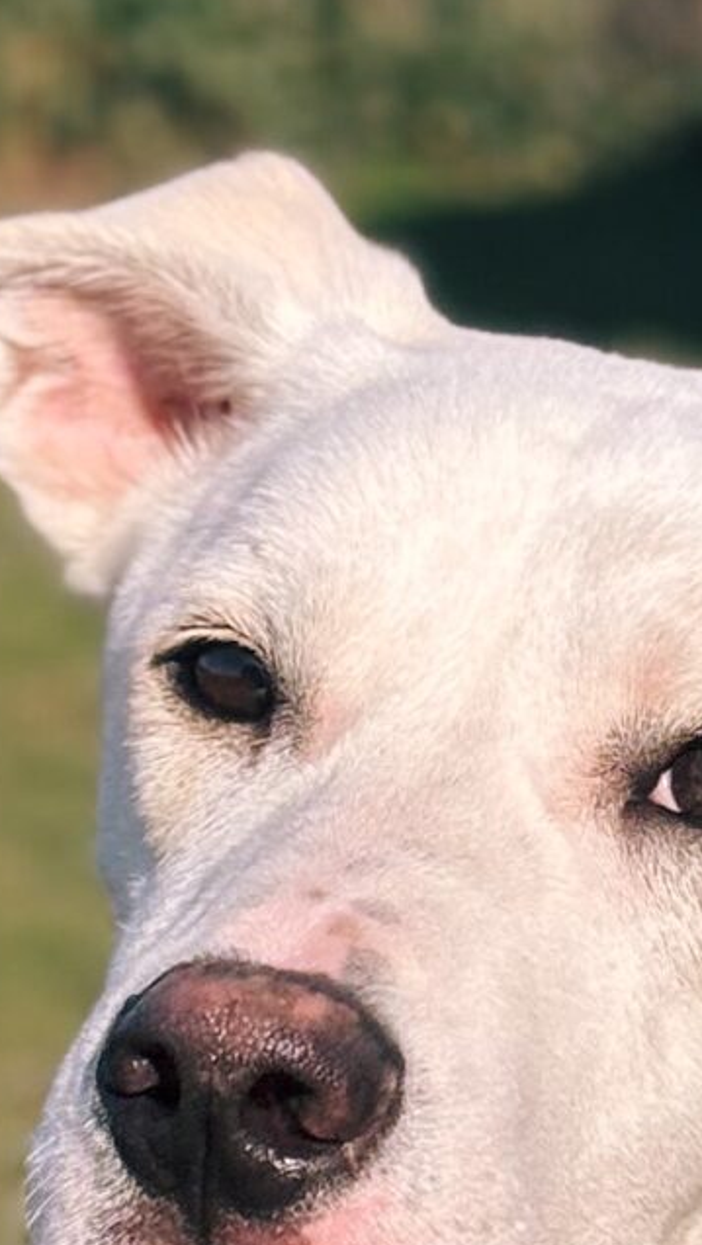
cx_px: 628
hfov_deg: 5.8
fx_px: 6939
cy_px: 1272
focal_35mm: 210
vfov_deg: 10.2
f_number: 1.78
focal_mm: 6.76
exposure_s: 1/4975
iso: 64
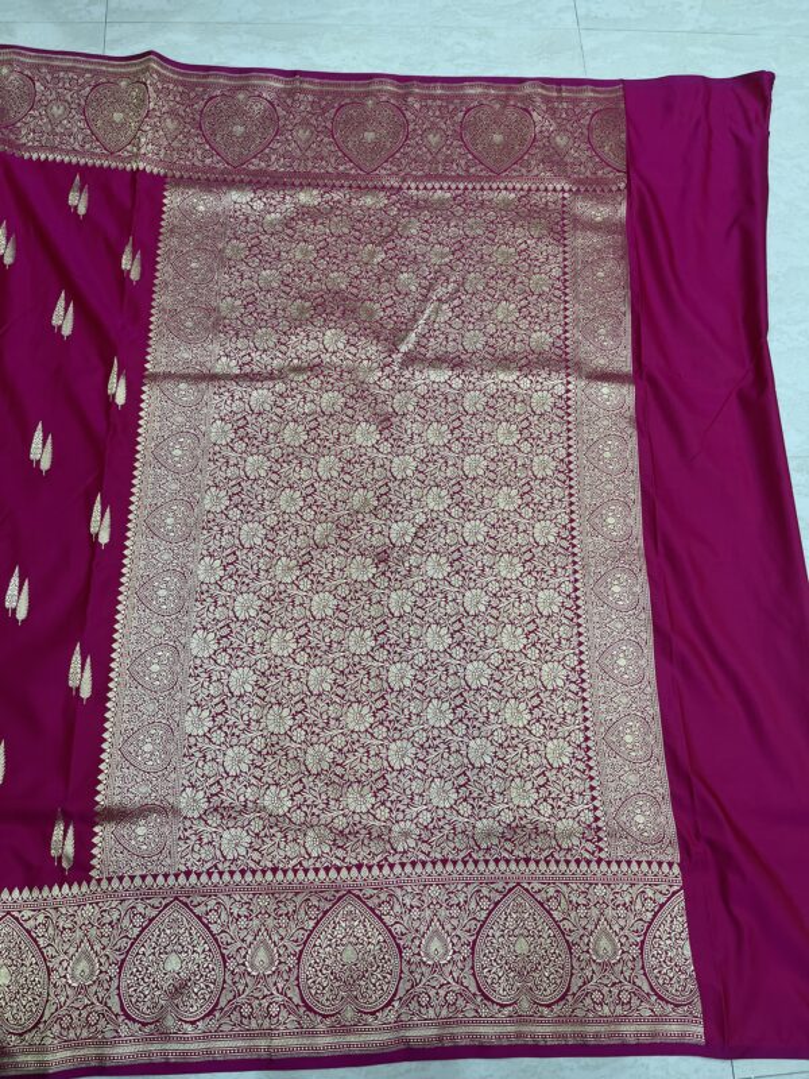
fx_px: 810
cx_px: 404
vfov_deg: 67.3
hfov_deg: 53.1
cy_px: 540
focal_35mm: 26
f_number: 1.6
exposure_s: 1/100
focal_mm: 5.1
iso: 100
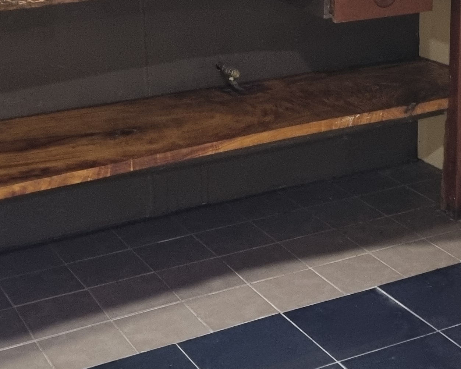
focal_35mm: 81
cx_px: 312
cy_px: 43
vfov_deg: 18.7
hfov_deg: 23.4
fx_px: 1105
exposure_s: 1/50
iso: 400
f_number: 1.8
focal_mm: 5.4
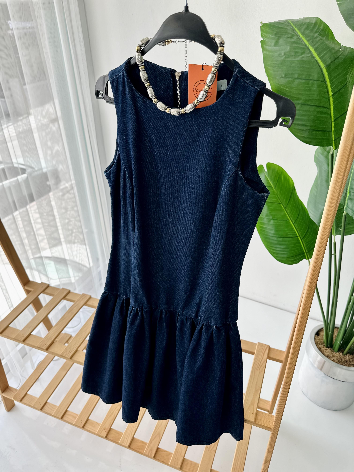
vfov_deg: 71.6
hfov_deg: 56.8
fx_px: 327
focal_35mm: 24
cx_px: 177
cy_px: 236
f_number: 1.78
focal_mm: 6.86
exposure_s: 1/303
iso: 80
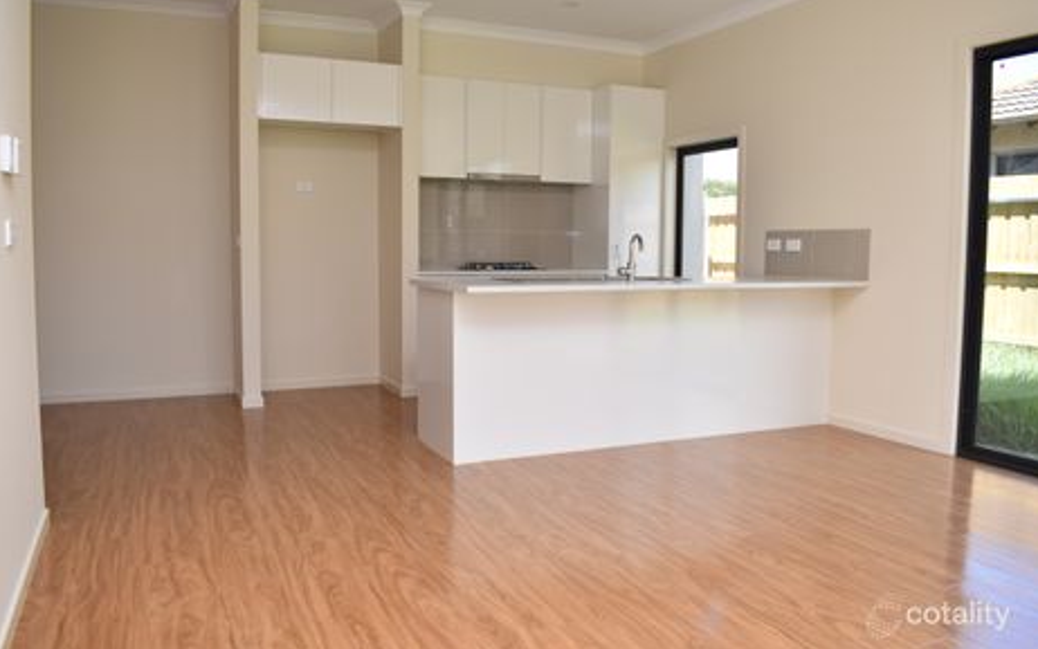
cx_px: 519
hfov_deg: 66.5
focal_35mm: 28
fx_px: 792
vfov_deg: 44.6
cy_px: 309
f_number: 5.6
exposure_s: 1/125
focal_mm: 18
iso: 160
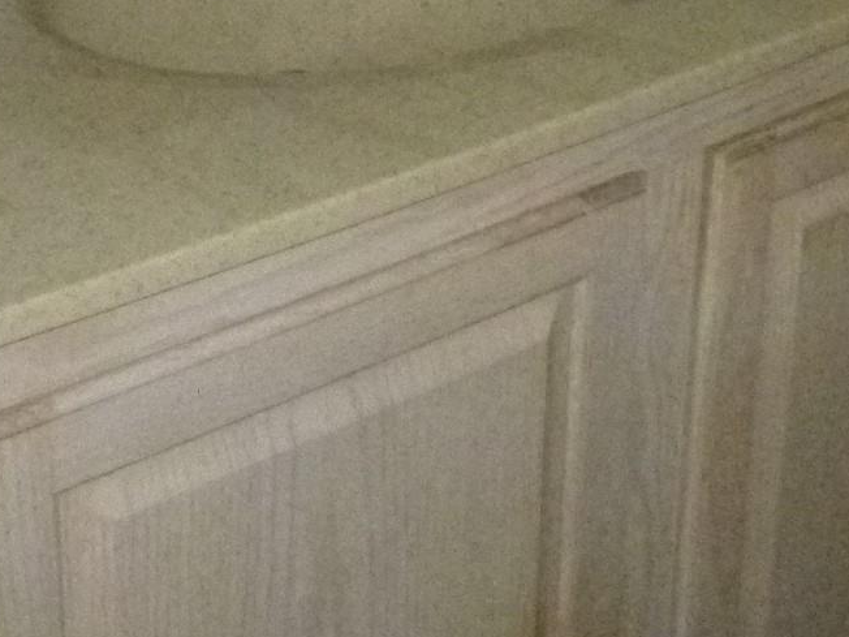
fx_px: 2158
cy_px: -188
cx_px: 275
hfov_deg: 22.2
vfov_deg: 15.9
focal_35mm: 88
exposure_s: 1/30
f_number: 3.3
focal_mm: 5
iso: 1600
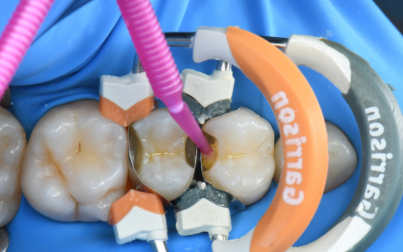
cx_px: 189
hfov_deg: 11.5
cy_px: 138
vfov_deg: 7.2
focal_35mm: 182
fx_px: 1999
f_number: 32
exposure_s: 1/125
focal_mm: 105
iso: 400
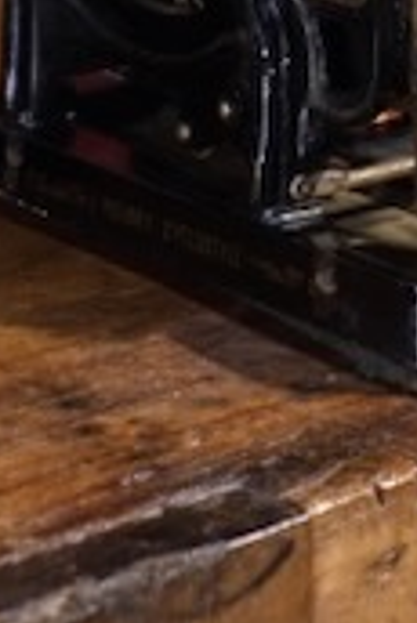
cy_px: -254
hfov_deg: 7.3
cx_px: 569
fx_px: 3208
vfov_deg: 10.8
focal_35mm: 185
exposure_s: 1/125
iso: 3200
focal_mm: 35
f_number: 3.6
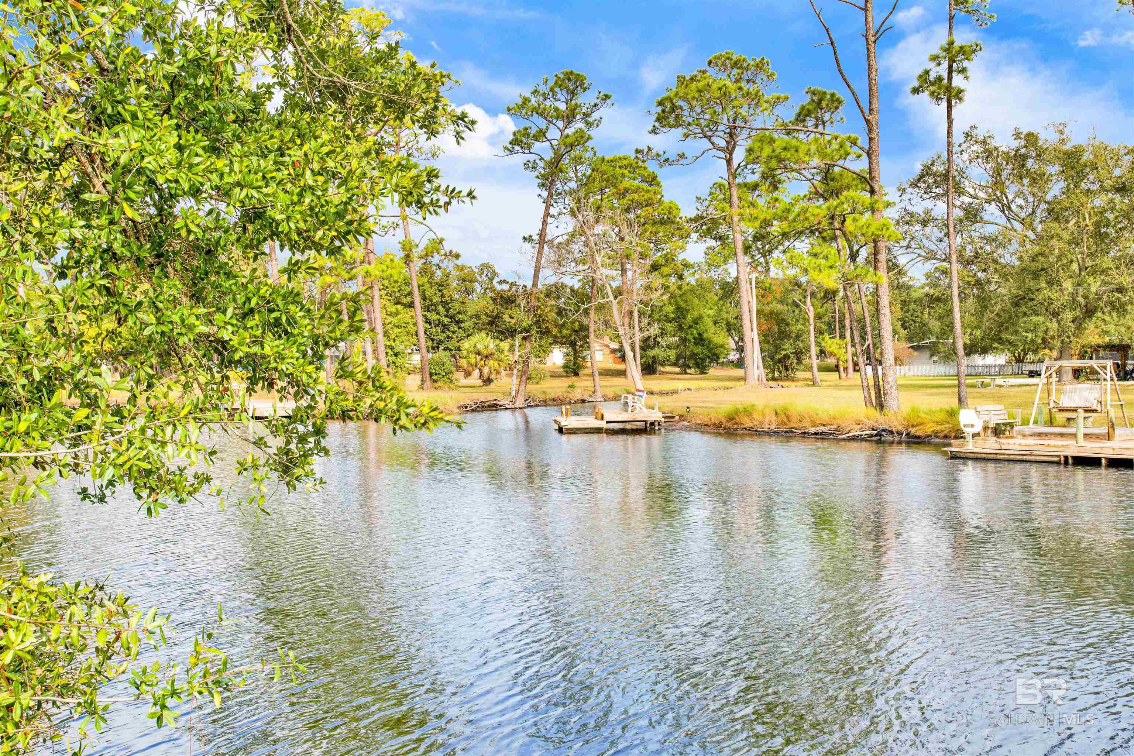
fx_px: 1102
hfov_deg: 54.4
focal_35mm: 35
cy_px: 378
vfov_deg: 37.9
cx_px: 567
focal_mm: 35
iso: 200
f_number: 11
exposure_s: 1/125
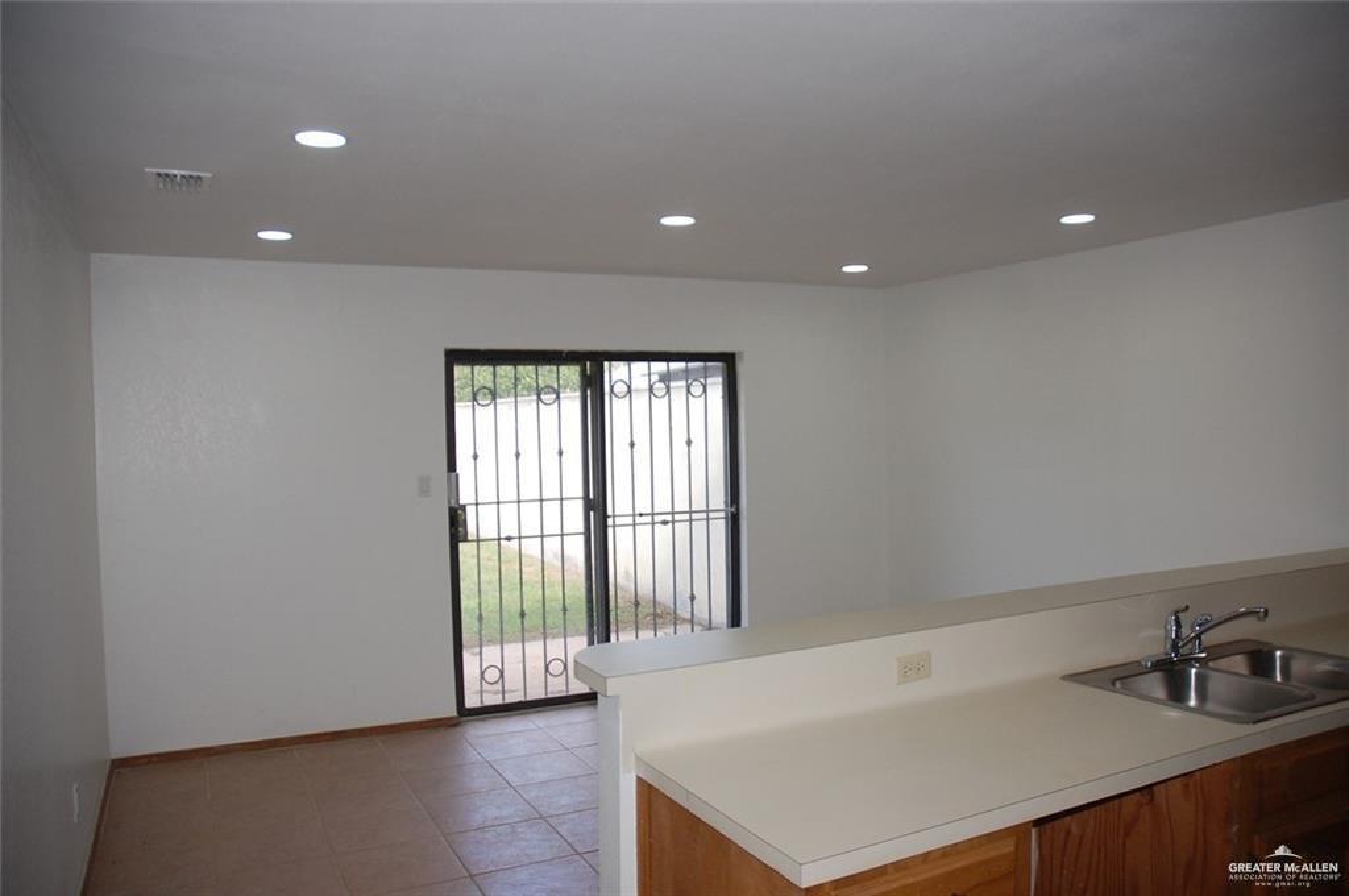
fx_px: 1010
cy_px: 448
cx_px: 674
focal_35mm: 27
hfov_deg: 67.4
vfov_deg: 47.8
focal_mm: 18
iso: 400
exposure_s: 1/400
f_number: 3.5
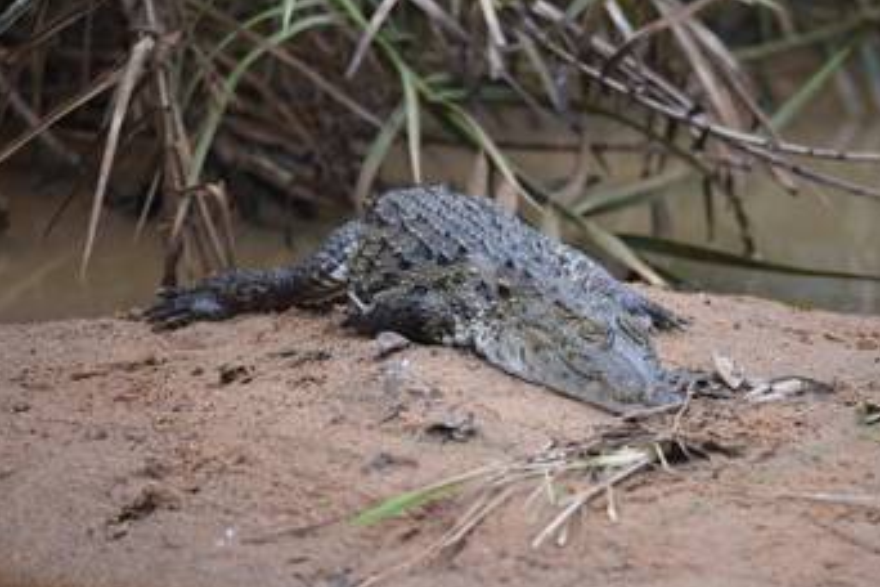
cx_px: 566
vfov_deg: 1.6
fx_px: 20605
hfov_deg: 2.4
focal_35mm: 843
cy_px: 319
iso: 720
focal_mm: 600
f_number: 6.3
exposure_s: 1/250
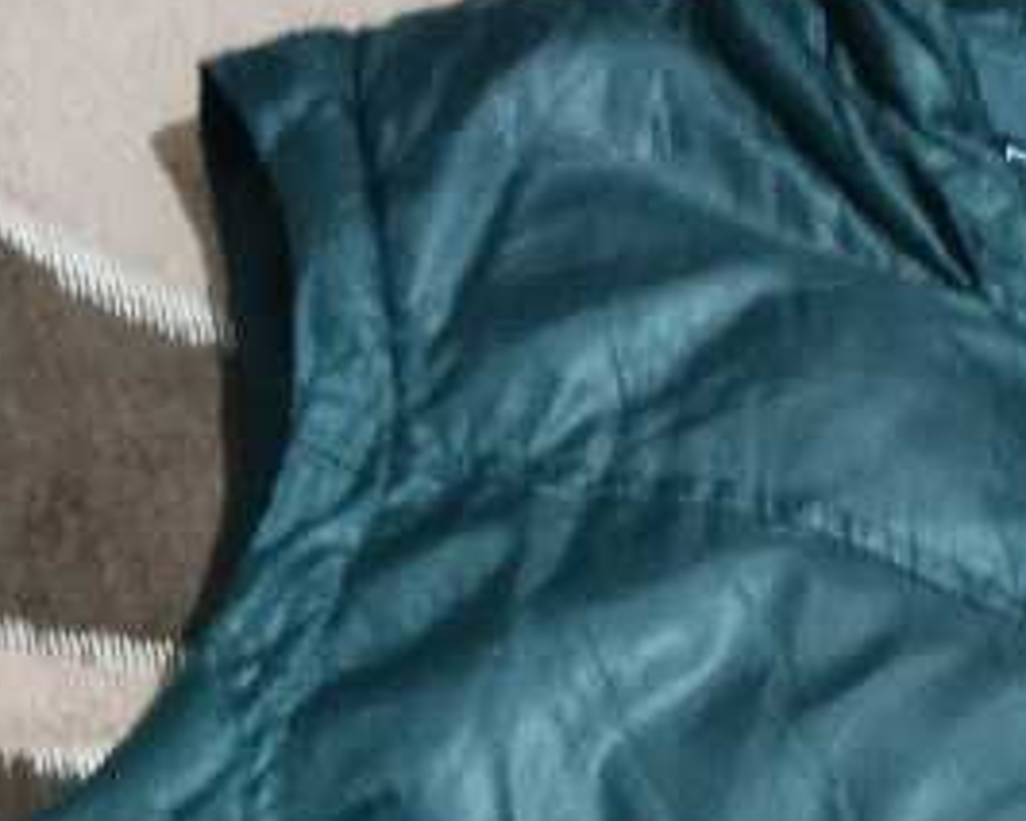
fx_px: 3129
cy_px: 1411
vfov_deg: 13.6
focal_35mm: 103
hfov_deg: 18.0
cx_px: 1099
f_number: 1.8
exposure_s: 1/14
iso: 800
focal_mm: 3.98
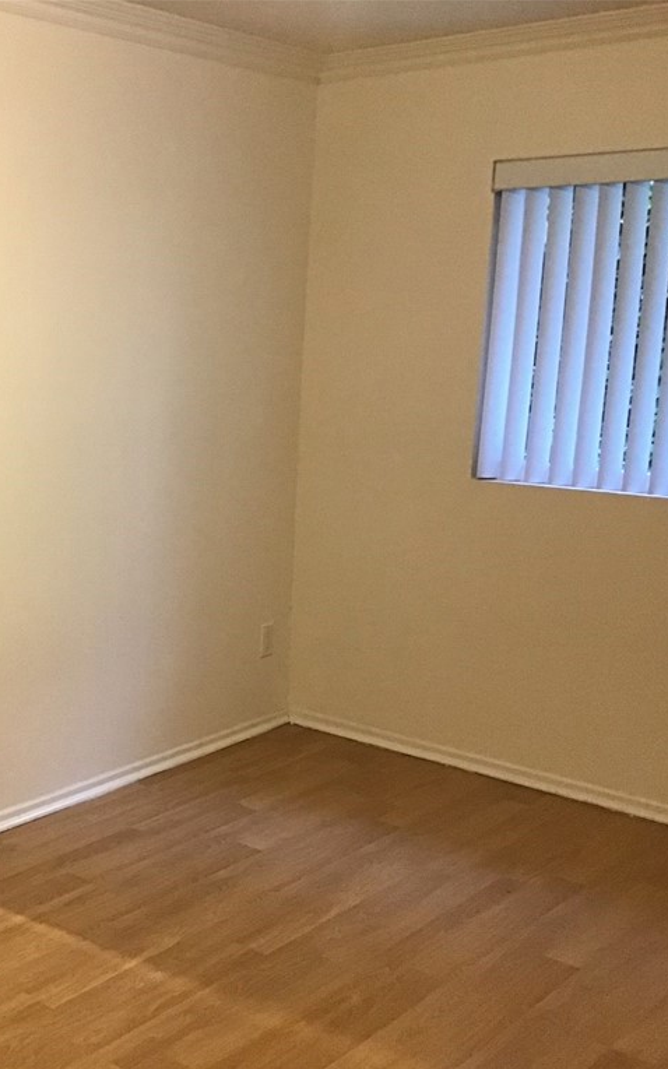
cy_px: 535
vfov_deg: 45.3
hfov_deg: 28.0
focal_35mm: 44
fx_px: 1282
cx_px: 50
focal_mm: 3.3
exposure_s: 1/30
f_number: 2.4
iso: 160
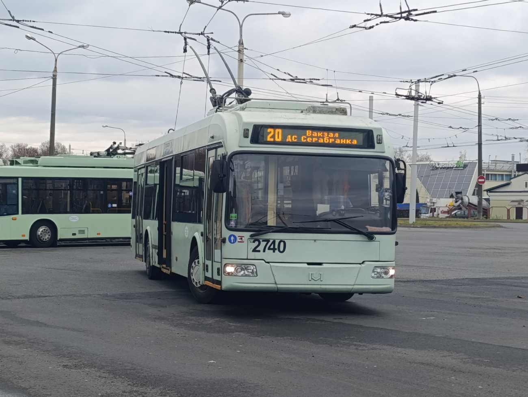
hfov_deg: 73.8
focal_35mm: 23
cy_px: 198
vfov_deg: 59.0
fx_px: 351
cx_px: 264
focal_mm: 6.14
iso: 50
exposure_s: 1/132
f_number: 1.6
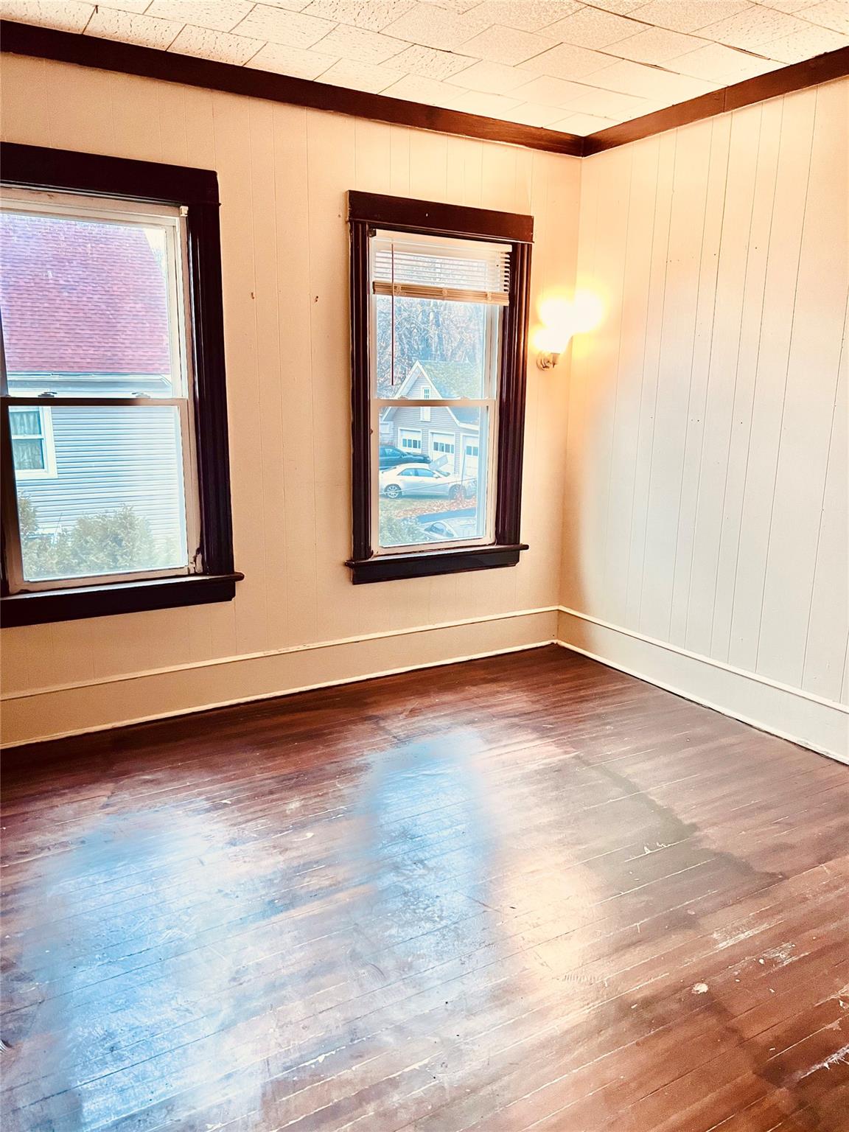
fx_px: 850
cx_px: 424
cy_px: 566
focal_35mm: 26
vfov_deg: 67.3
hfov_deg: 53.1
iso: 250
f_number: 1.5
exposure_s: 1/60
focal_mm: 5.7
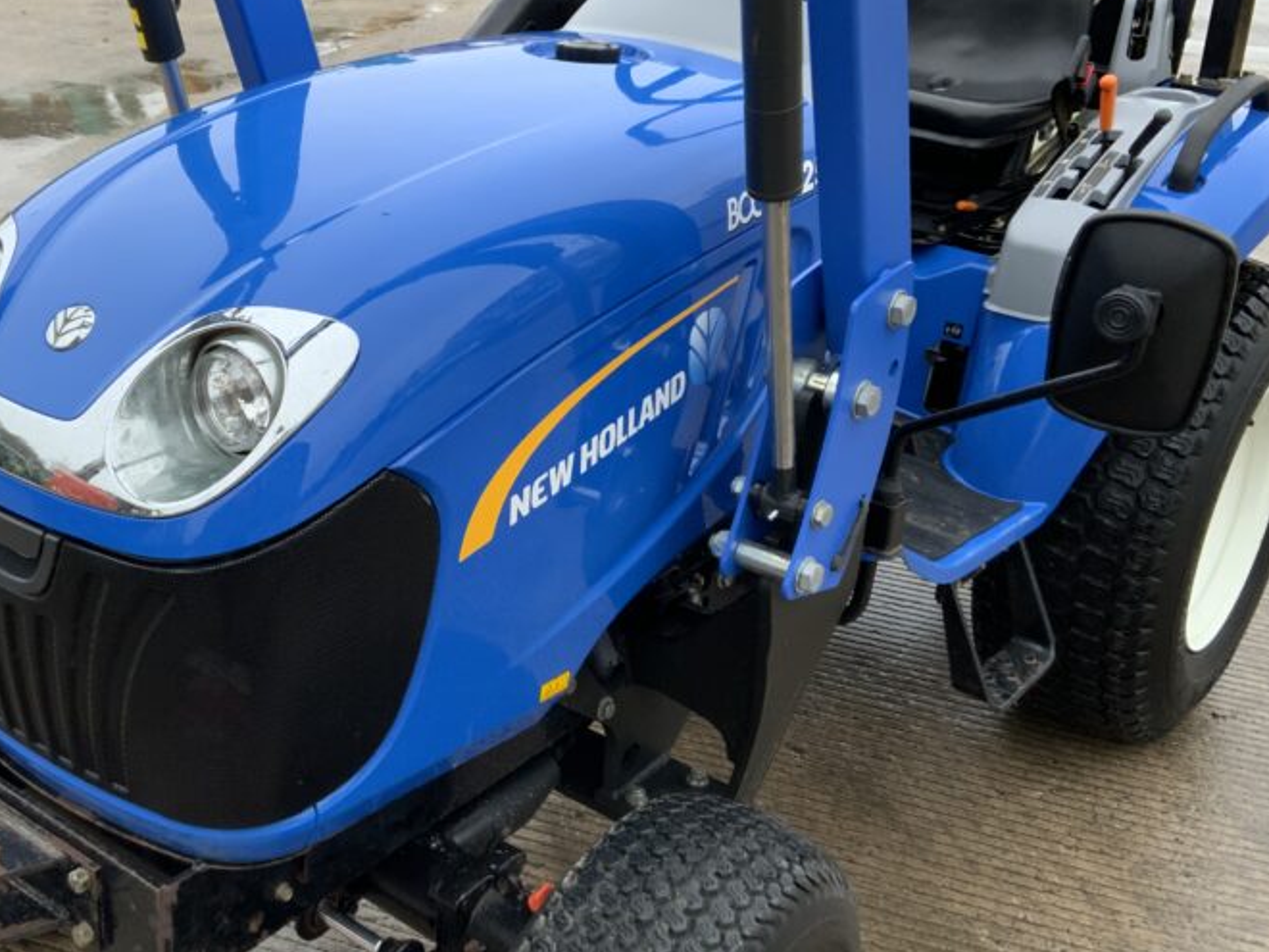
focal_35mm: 45
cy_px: 431
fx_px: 1650
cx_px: 486
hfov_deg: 41.8
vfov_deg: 32.2
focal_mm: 3
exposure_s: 1/122
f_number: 1.8
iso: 32
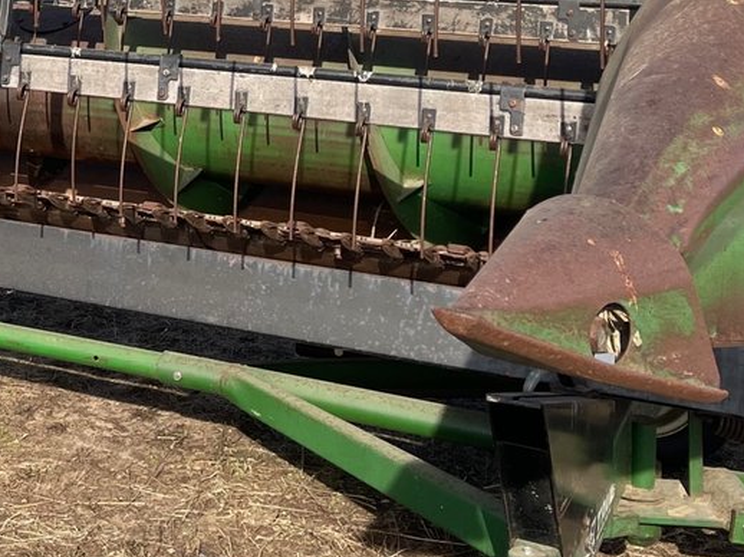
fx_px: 1633
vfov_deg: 18.6
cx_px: -110
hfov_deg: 23.8
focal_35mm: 76
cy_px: -60
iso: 32
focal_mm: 4.2
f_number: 1.6
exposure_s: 1/2506
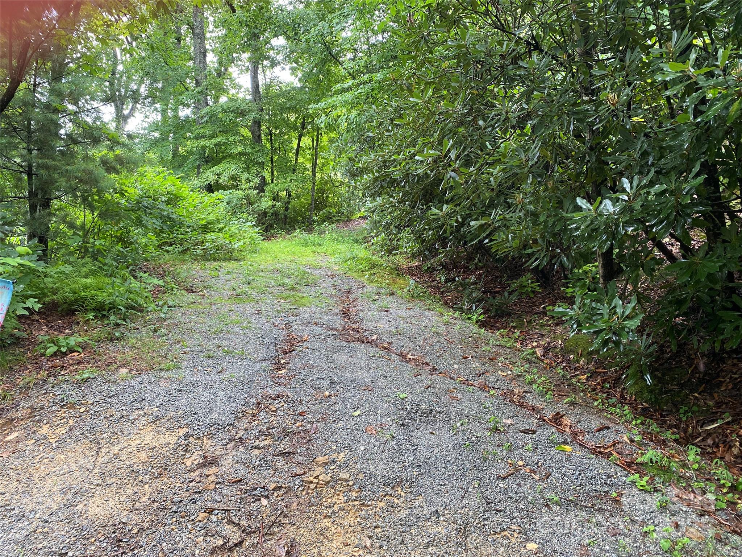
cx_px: 371
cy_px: 278
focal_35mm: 26
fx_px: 557
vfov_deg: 53.1
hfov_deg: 67.3
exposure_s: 1/121
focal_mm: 4.25
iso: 125
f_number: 1.8
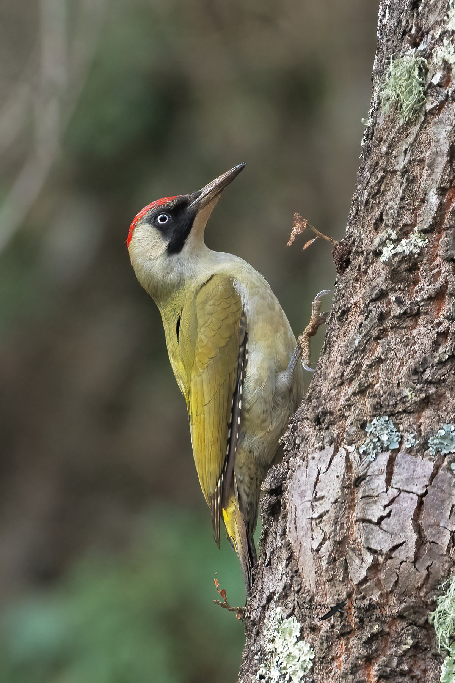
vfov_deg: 2.3
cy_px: 342
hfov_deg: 1.5
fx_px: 17061
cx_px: 228
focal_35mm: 900
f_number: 8
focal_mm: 600
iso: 3200
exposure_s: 1/1600
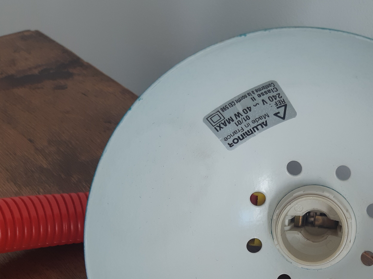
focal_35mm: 48
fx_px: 517
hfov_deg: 38.4
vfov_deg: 29.2
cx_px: 292
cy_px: 246
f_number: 1.7
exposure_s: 1/60
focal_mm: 3.93
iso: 50
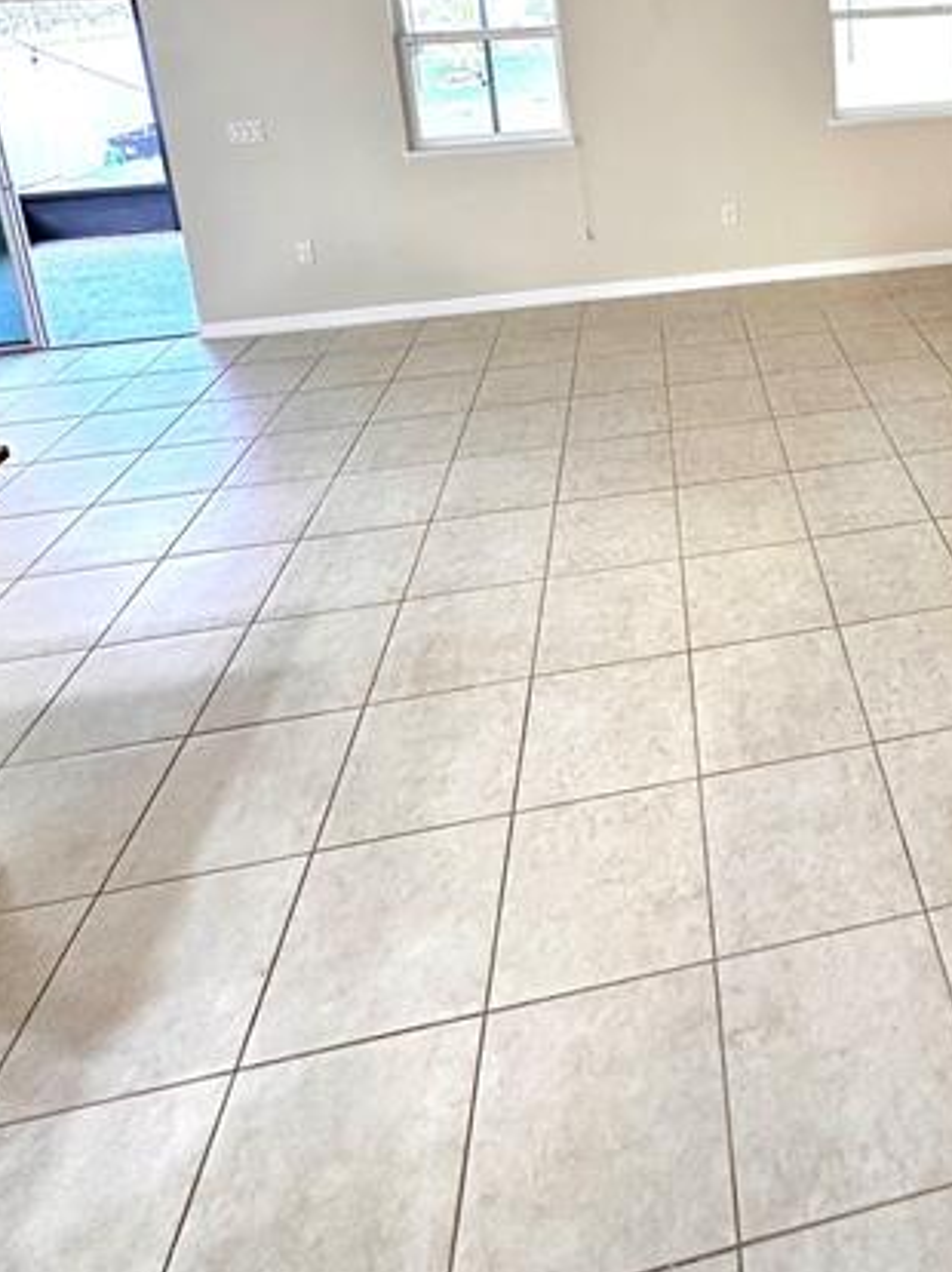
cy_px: 166
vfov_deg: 59.1
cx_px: 820
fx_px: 954
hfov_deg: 48.5
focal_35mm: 26
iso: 160
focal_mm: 2.22
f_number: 2.2
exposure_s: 1/120
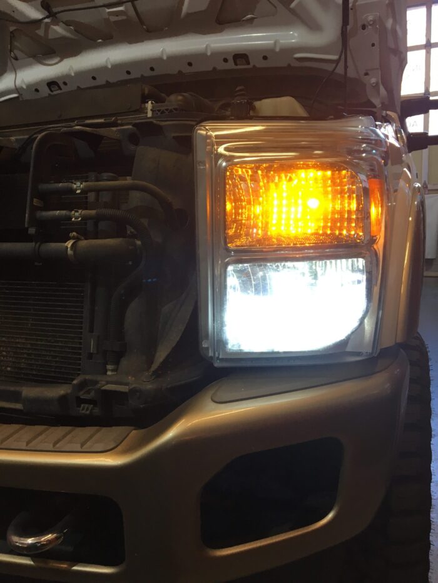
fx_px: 489
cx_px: 219
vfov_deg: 61.7
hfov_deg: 48.2
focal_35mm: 29
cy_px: 292
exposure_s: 1/30
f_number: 2.2
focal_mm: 4.15
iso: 32
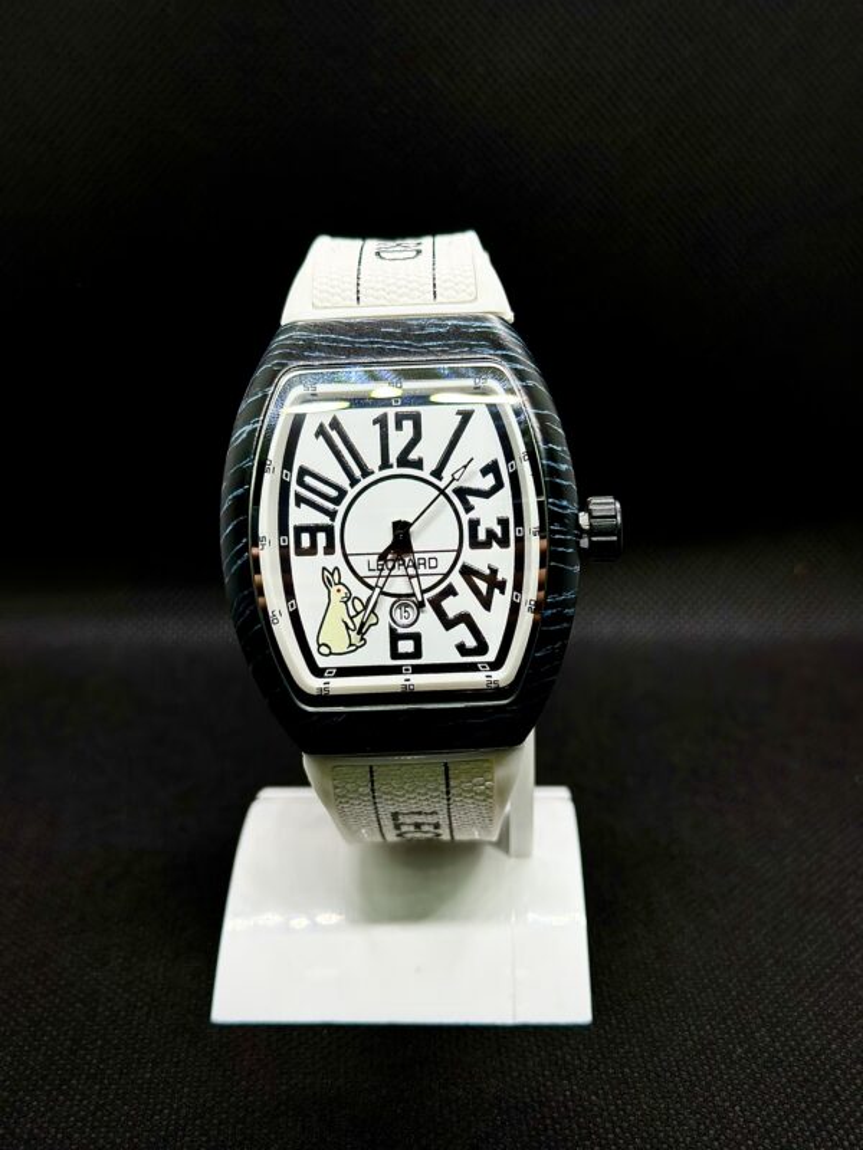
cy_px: 575
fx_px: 1596
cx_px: 432
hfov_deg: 30.3
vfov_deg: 39.7
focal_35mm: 48
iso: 80
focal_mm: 6.86
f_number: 1.78
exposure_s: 1/308
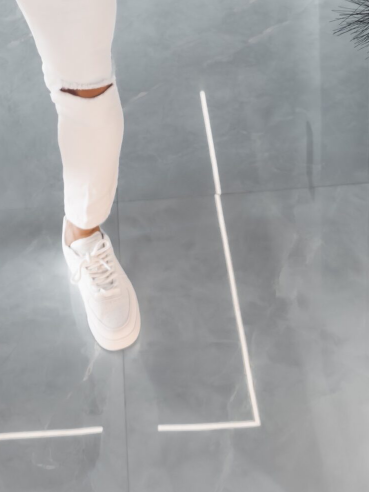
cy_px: -166
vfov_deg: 25.3
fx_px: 924
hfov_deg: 22.3
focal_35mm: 65
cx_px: 78
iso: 125
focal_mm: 6.76
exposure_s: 1/100
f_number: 1.8
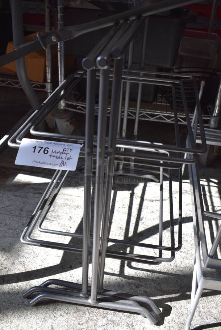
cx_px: 110
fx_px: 317
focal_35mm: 34
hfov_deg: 38.4
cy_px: 165
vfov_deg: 55.1
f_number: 5.6
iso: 280
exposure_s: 1/250
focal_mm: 23
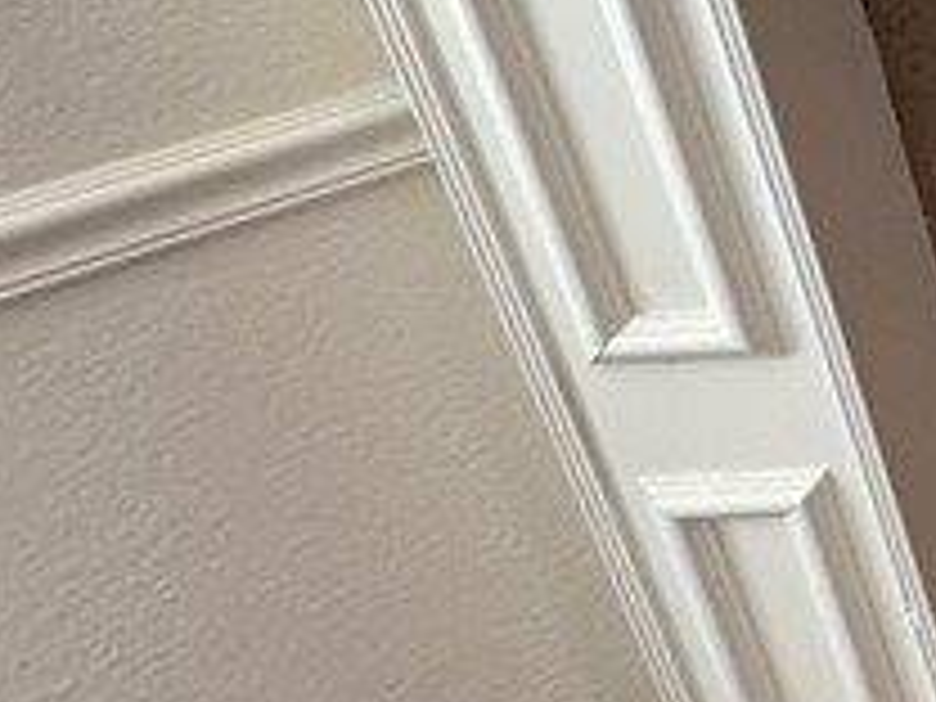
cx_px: 1922
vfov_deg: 20.9
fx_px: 1866
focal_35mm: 69
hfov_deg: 18.0
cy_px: 68
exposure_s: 1/60
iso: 320
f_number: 2.2
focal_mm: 2.22
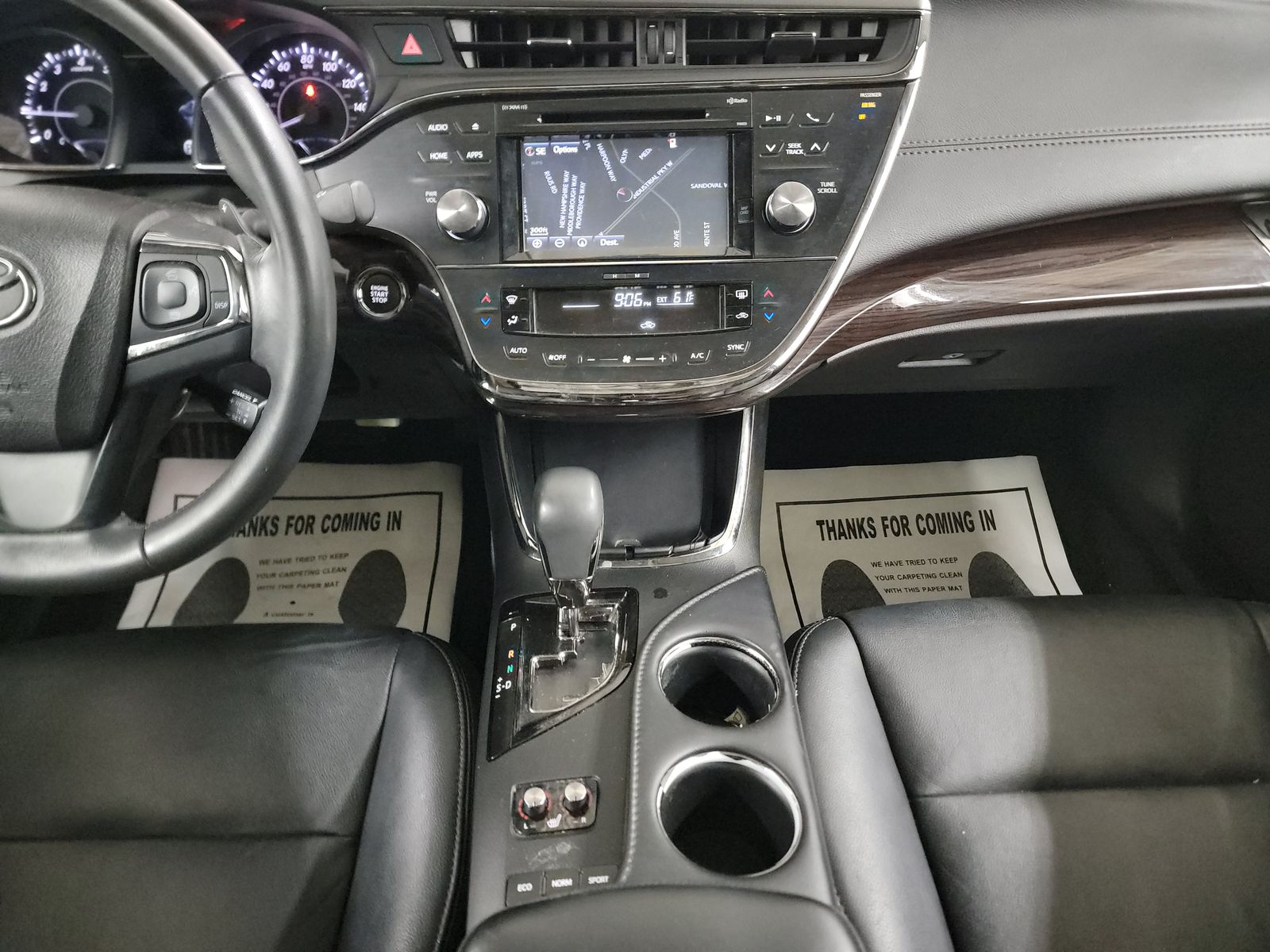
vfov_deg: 56.8
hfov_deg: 71.6
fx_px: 881
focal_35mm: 24
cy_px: 476
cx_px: 635
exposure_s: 1/14
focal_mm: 6.7
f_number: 1.8
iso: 2418
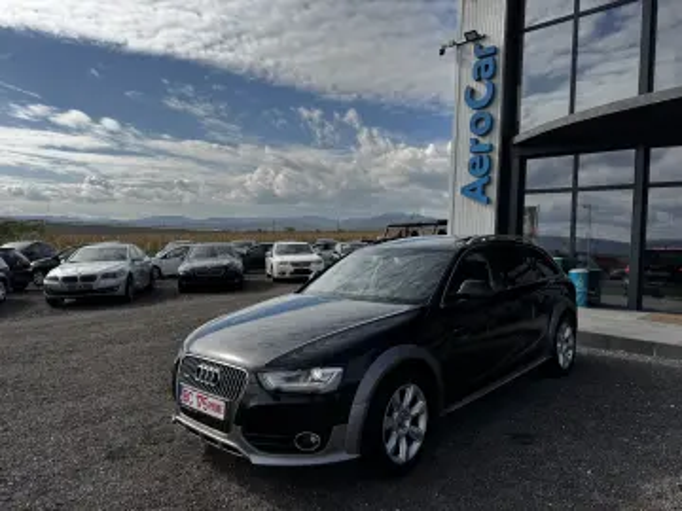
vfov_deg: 56.8
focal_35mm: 24
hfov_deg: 71.6
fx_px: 473
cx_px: 341
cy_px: 256
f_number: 1.78
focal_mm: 6.76
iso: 80
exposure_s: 1/7937
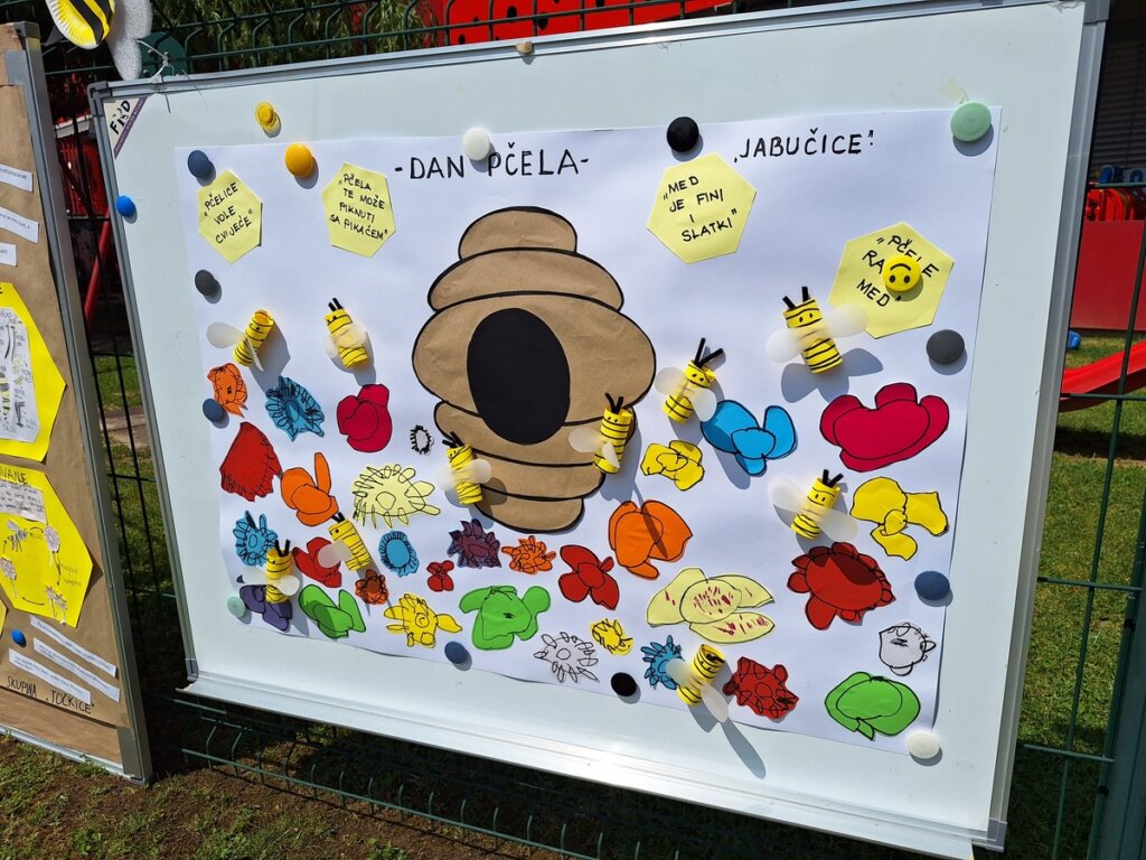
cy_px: 430
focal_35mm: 23
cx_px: 573
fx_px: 761
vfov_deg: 58.9
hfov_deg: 73.9
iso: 40
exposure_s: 1/5780
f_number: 1.8
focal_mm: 5.54
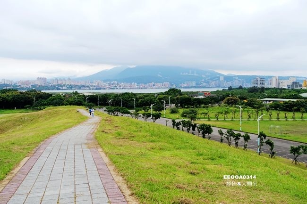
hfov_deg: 60.3
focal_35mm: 31
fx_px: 264
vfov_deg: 42.3
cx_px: 154
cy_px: 102
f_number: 4
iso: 125
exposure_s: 1/125
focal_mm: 11.45
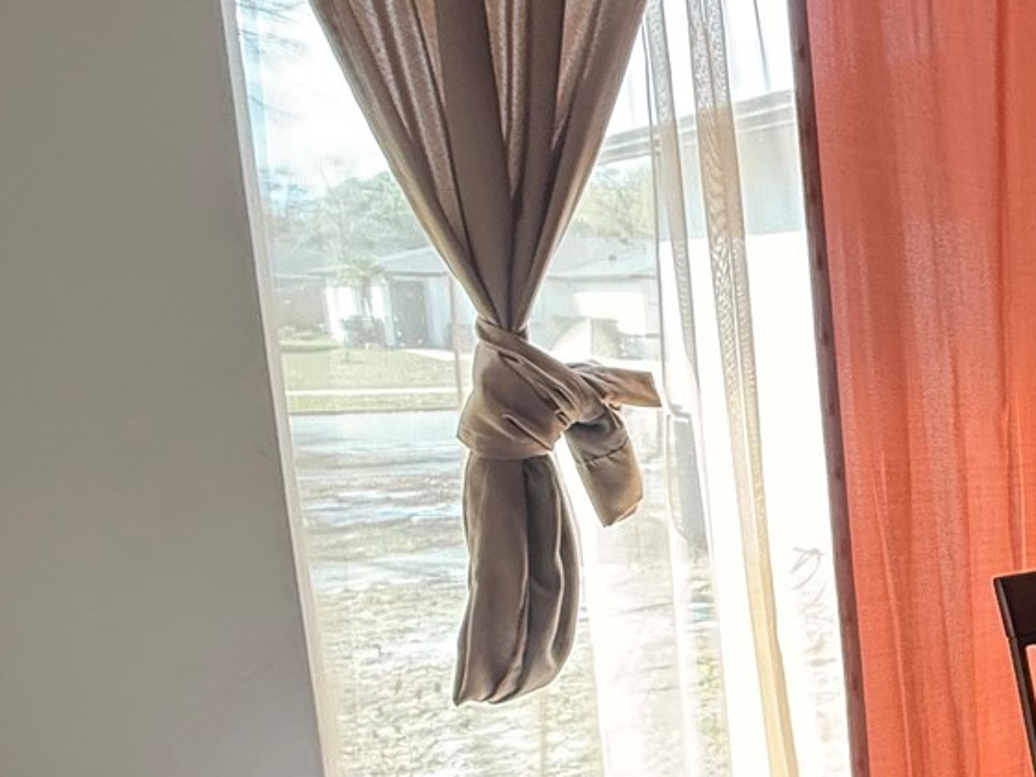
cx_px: 1417
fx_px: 1197
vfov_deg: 35.6
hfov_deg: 32.2
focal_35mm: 40
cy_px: 518
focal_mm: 2.22
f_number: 2.2
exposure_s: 1/99
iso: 200
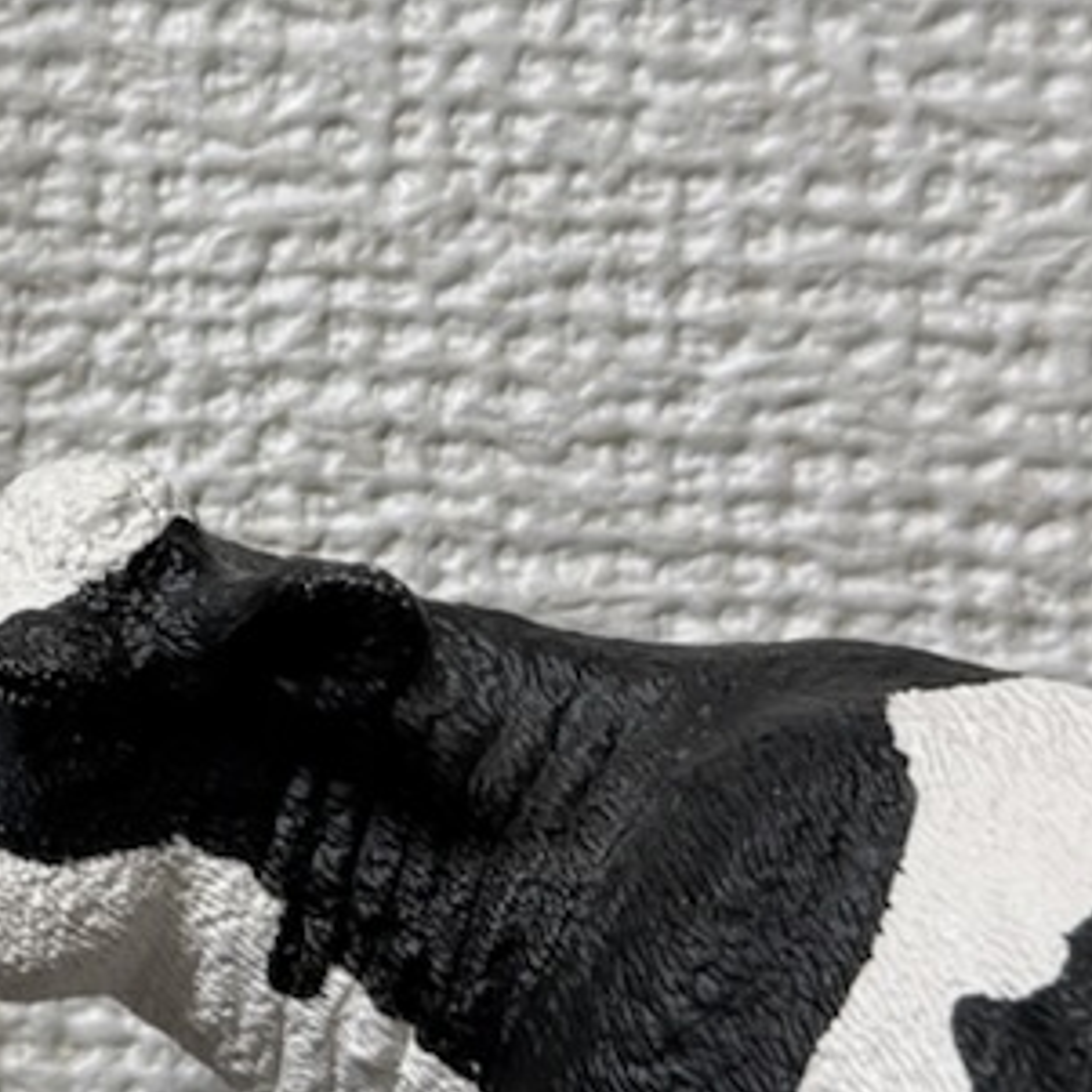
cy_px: 432
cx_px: -410
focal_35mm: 141
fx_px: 5032
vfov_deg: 12.4
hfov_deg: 12.0
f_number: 1.78
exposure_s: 1/94
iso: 64
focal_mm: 6.76
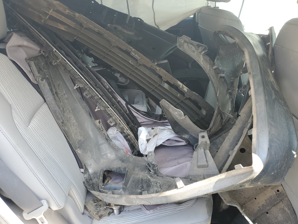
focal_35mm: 26
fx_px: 224
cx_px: 149
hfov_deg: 67.3
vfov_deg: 53.1
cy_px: 112
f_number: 1.5
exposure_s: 1/145
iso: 50
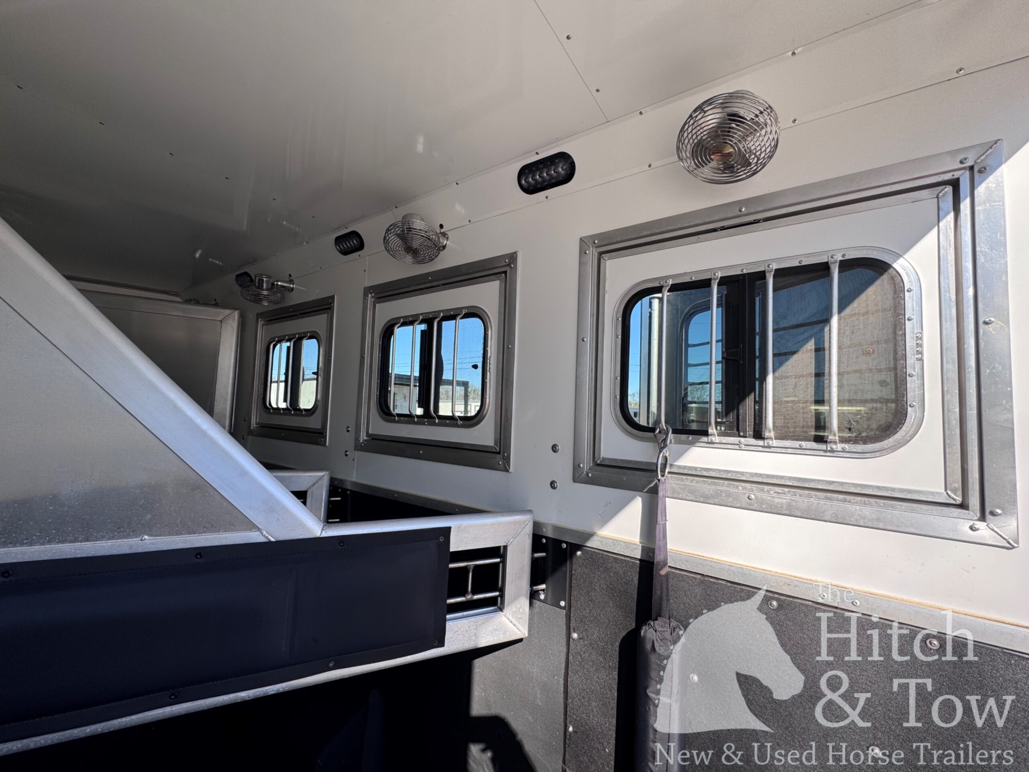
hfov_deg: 102.1
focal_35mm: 14
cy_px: 386
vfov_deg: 85.7
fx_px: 416
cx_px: 514
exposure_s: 1/173
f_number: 2.2
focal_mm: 2.22
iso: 40
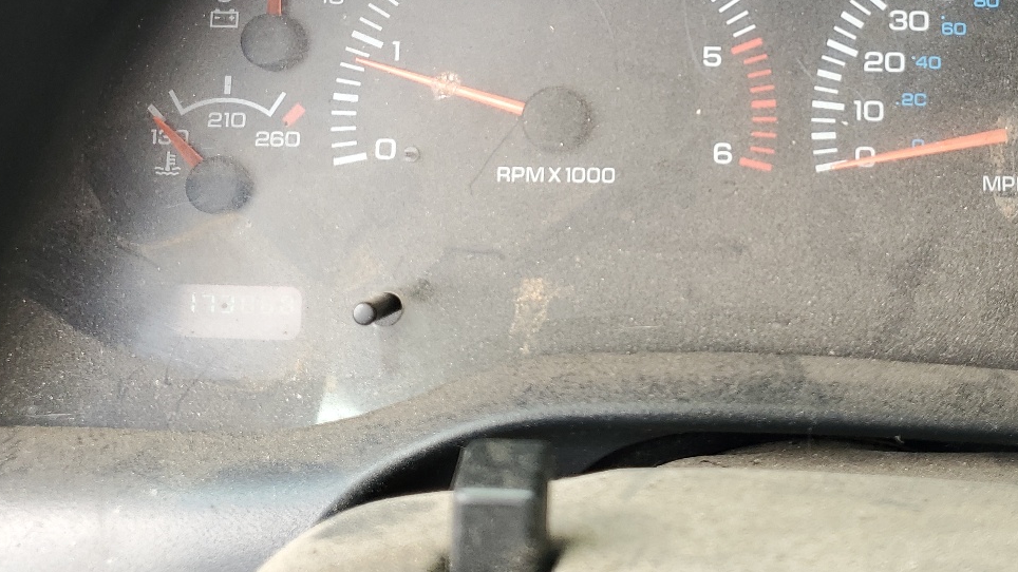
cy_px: 30
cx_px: 728
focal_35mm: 47
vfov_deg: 24.5
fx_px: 1269
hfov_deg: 42.7
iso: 50
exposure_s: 1/145
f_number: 1.5
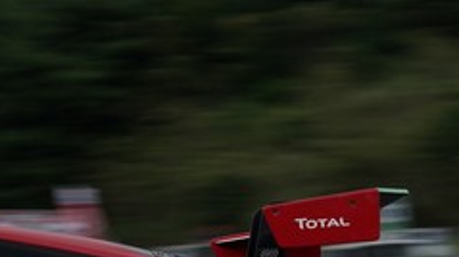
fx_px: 7686
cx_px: -205
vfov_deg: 1.9
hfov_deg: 3.4
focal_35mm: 632
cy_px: 180
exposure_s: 1/125
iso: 200
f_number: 14
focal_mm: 200
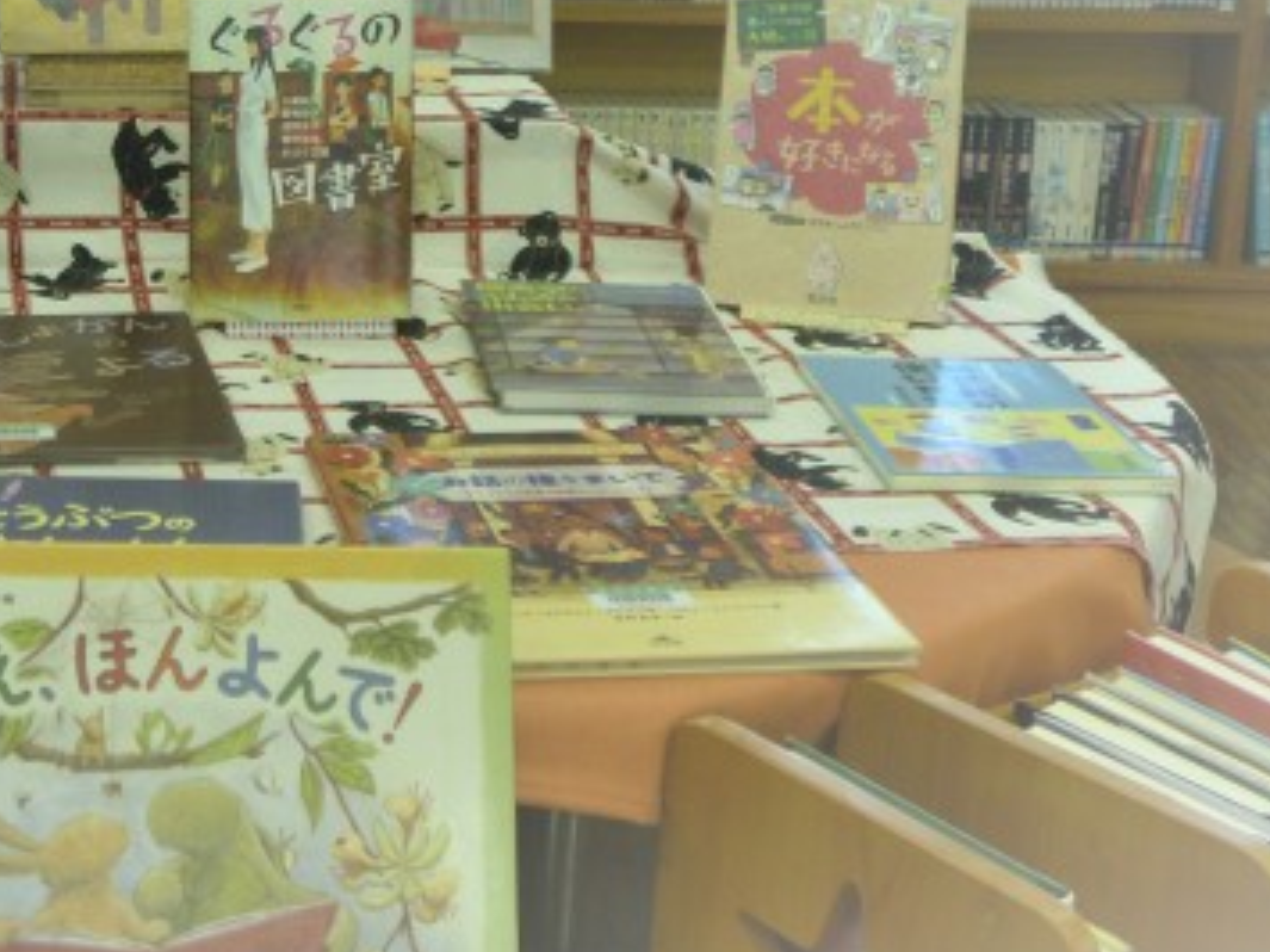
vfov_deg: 20.9
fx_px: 2531
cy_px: 134
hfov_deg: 27.2
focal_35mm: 69
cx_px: 143
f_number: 3.5
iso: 100
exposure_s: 1/30
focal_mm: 6.3
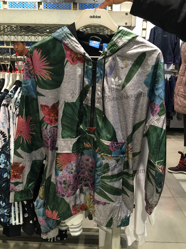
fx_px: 208
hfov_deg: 48.2
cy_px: 124
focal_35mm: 29
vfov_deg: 61.7
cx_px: 93
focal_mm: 4.15
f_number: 2.2
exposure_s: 1/15
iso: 50
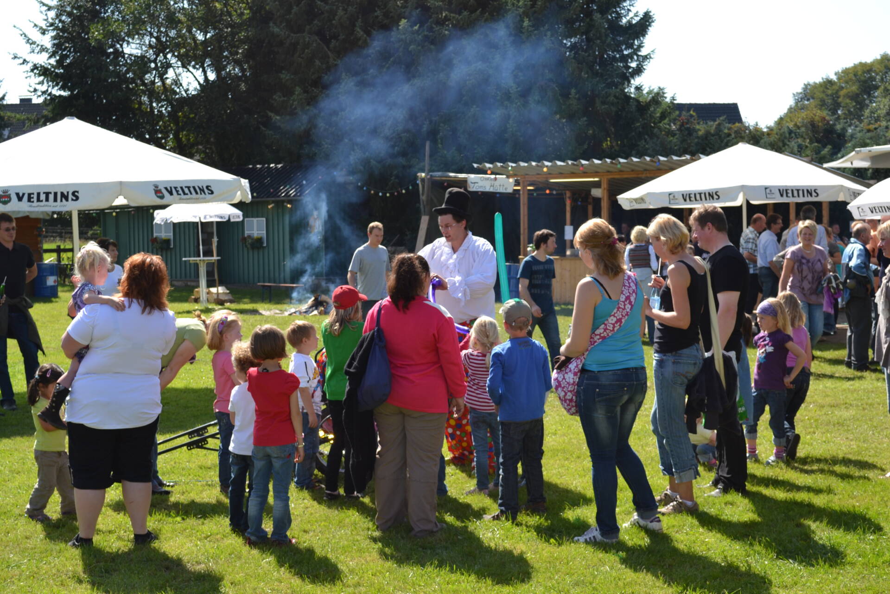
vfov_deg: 23.8
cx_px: 445
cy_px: 297
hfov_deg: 35.1
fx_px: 1409
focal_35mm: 57
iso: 100
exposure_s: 1/200
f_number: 6.3
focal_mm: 38
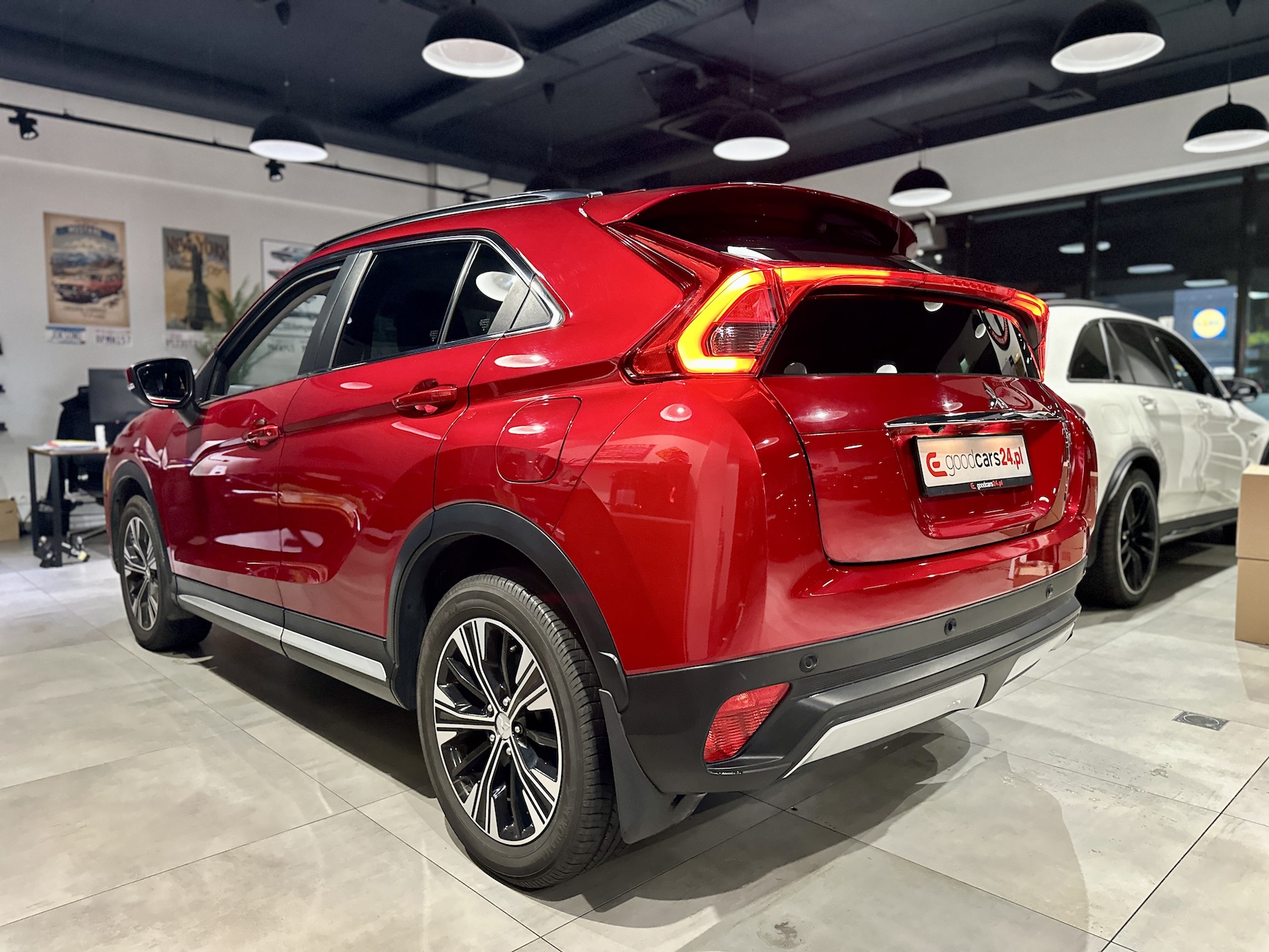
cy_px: 476
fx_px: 880
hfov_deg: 71.6
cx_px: 634
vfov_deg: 56.8
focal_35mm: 24
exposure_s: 1/50
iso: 800
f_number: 1.78
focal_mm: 6.86
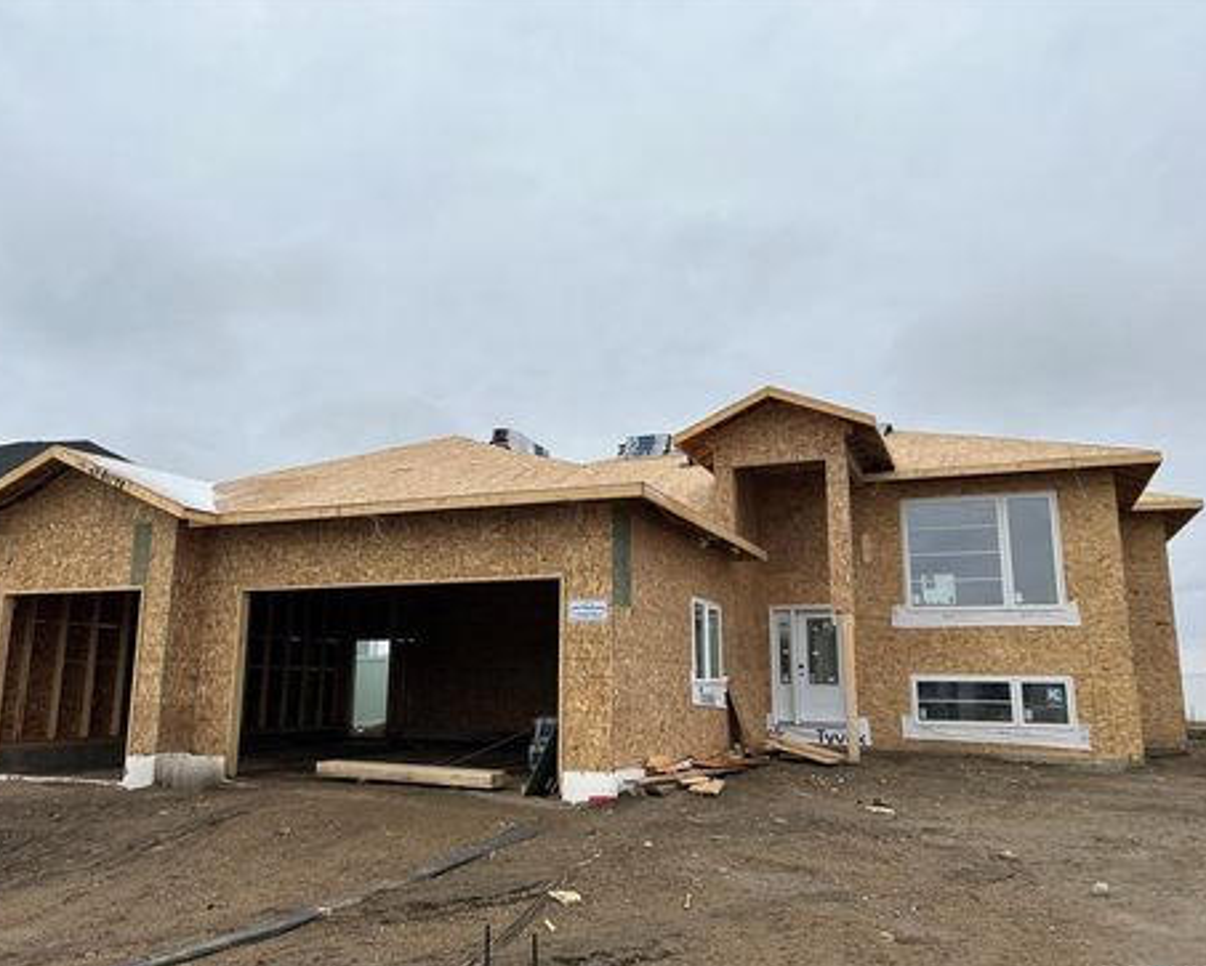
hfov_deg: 62.1
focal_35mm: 28
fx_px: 1000
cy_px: 486
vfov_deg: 51.6
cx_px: 562
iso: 50
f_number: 1.5
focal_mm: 5.7
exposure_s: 1/2513
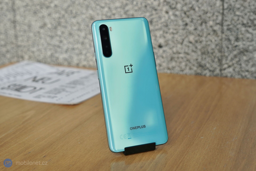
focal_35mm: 35
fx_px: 249
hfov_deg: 54.4
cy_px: 86
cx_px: 128
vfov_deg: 37.9
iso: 250
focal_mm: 35
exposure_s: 1/200
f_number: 4
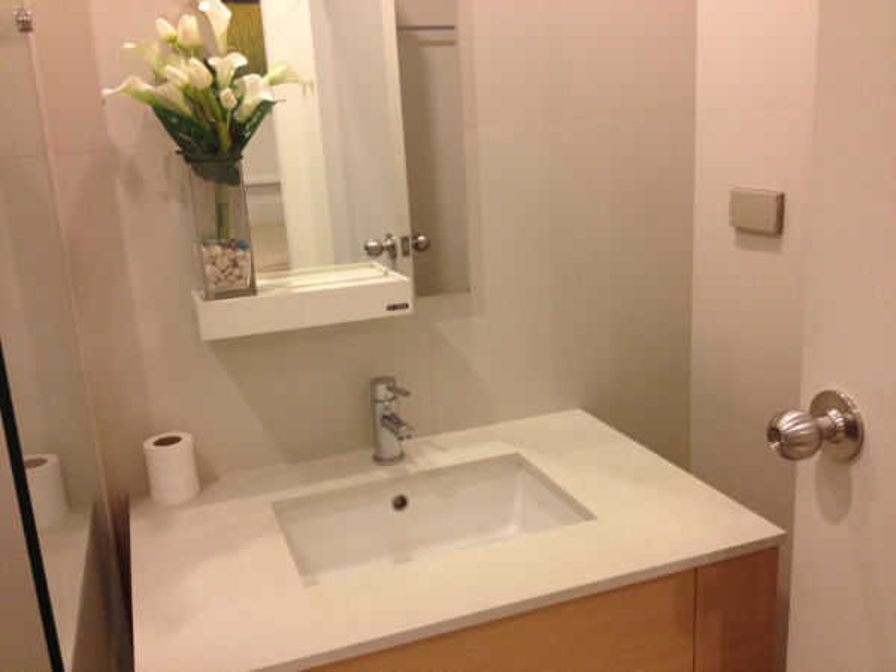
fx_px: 906
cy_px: 336
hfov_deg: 52.6
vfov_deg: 40.7
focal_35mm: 35
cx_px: 448
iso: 160
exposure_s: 1/20
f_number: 2.4
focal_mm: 4.28
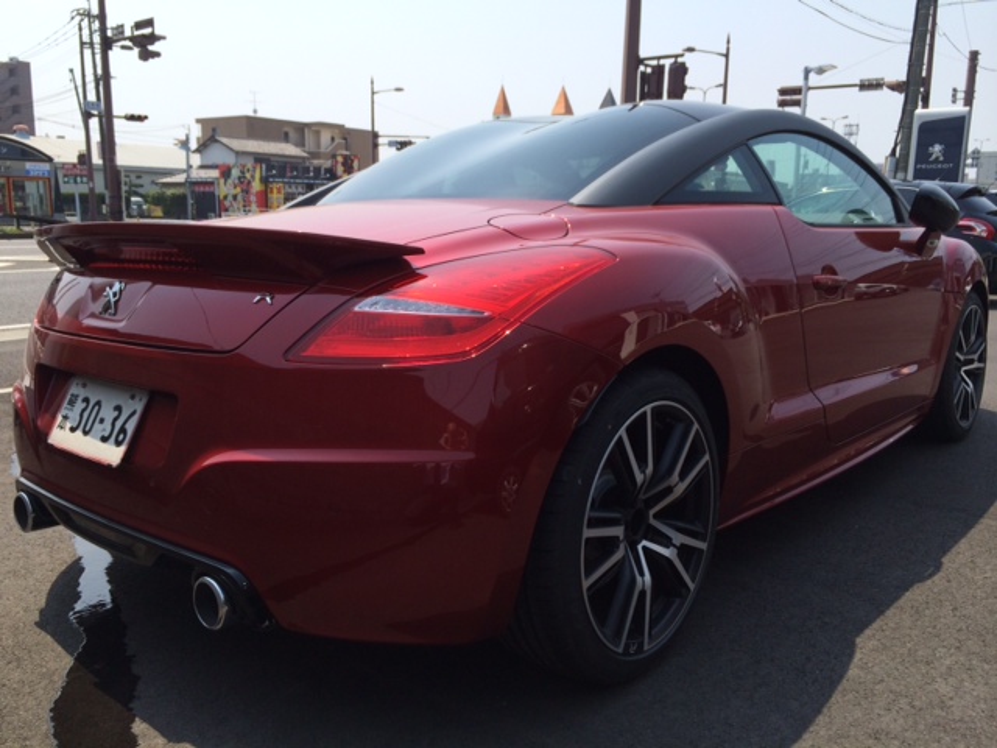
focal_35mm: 30
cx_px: 498
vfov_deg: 46.8
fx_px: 864
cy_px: 374
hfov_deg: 60.0
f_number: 2.2
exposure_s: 1/1709
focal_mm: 4.12
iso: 32
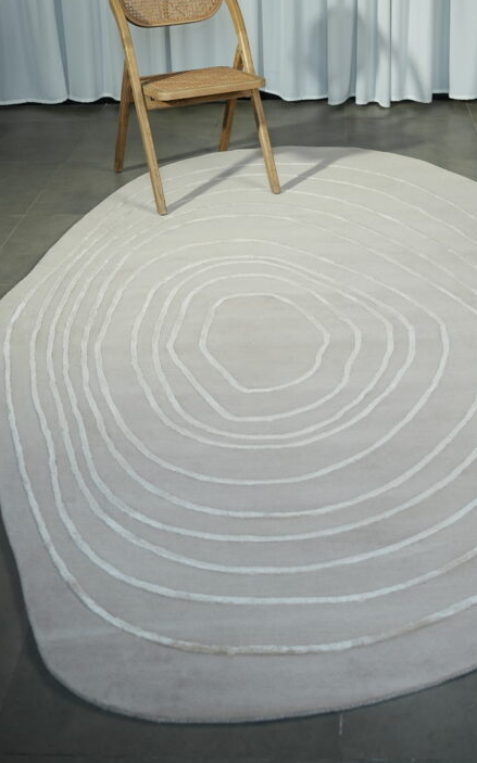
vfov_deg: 38.4
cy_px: 255
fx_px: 1082
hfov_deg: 24.7
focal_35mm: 52
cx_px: 338
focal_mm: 35
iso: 500
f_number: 2.8
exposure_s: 1/500
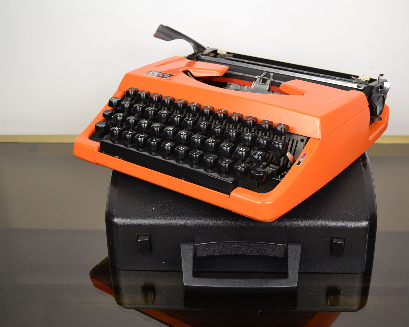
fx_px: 600
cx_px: 228
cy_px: 164
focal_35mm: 50
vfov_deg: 30.5
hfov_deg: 37.6
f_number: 4.5
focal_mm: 29
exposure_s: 1/80
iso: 400
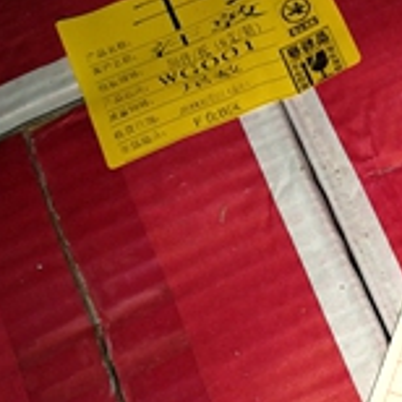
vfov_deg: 27.7
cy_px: 167
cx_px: 517
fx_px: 815
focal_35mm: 62
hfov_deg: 24.4
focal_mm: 3.95
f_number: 2.2
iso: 64
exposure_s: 1/100
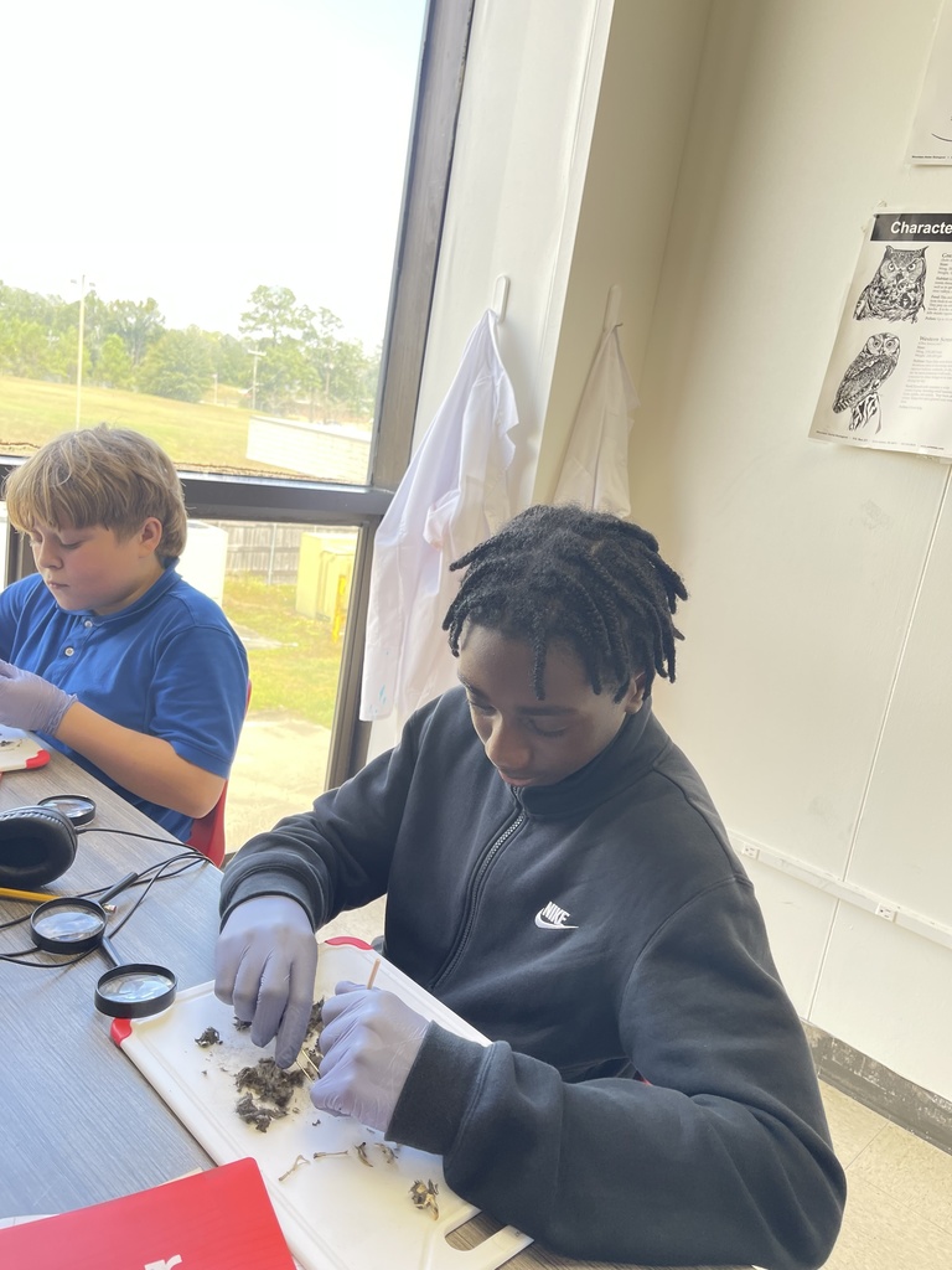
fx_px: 917
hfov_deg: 54.9
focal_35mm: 25
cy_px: 635
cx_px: 476
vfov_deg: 69.4
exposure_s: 1/121
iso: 50
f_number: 1.6
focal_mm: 5.1
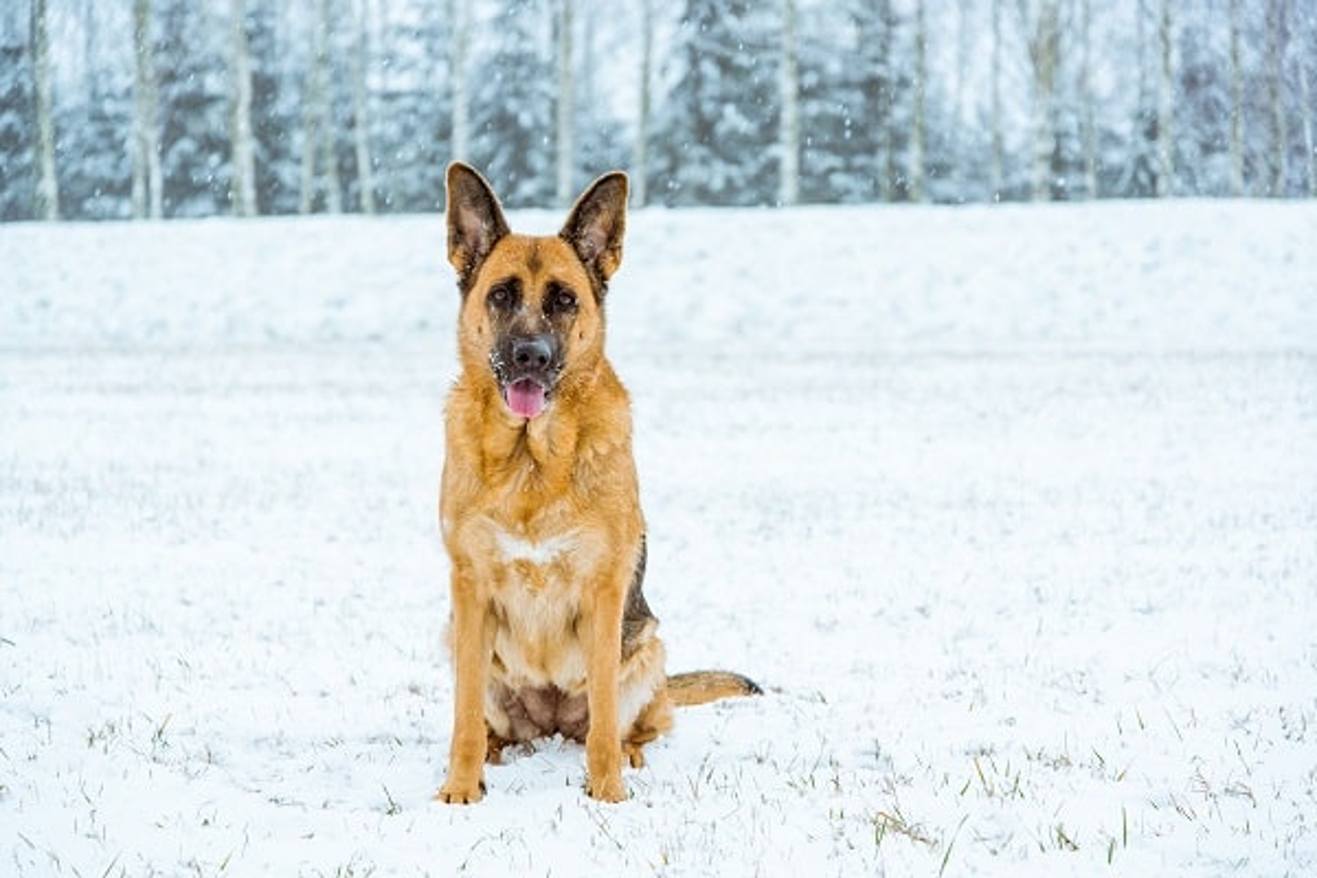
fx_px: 3109
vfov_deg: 16.1
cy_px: 439
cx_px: 658
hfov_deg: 23.9
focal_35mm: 85
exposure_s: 1/200
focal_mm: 85
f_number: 4.5
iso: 200
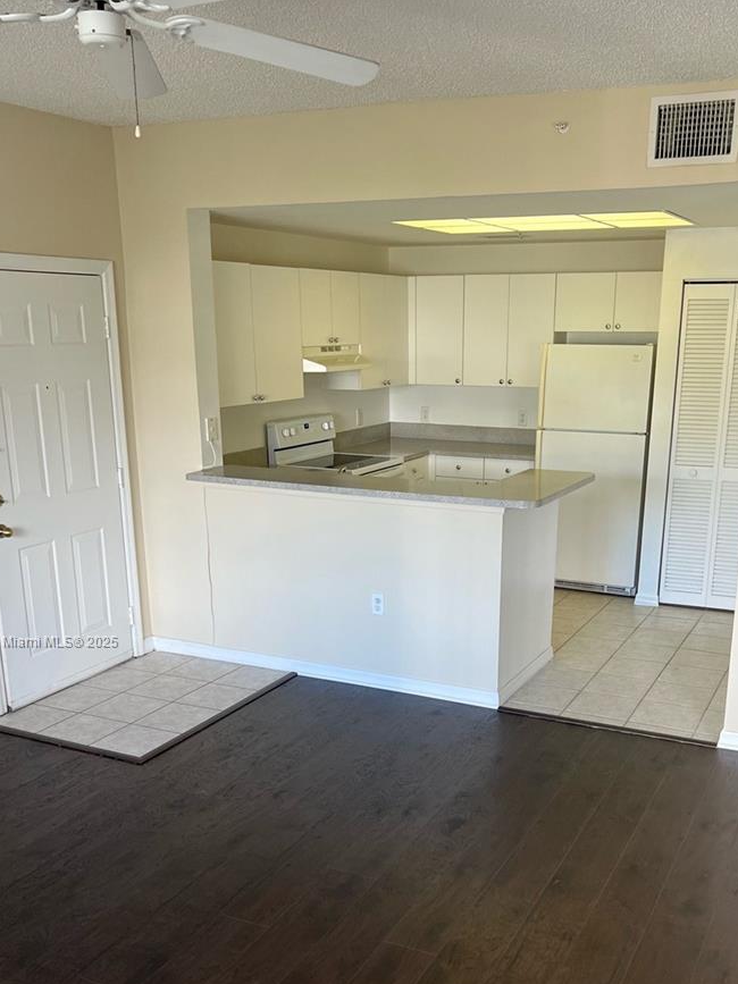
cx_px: 420
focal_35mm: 36
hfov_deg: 39.6
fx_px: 1024
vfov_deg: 50.6
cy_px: 642
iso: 100
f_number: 1.5
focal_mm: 5.7
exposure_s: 1/120
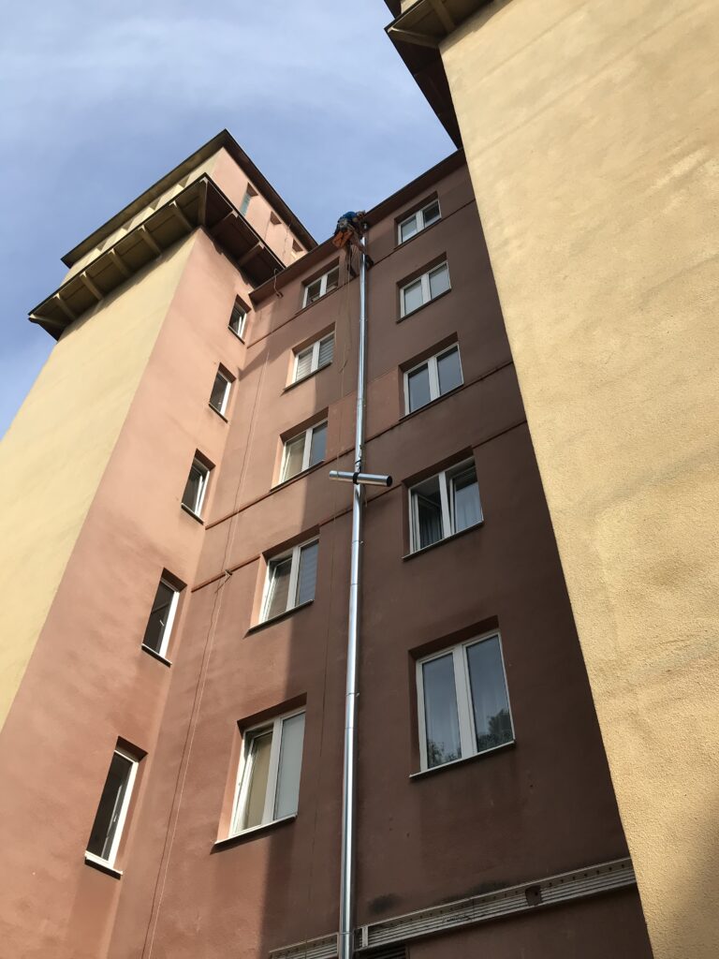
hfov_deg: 49.7
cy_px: 480
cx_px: 360
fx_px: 775
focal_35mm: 28
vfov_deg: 63.4
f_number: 1.8
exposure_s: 1/1312
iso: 20
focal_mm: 3.99
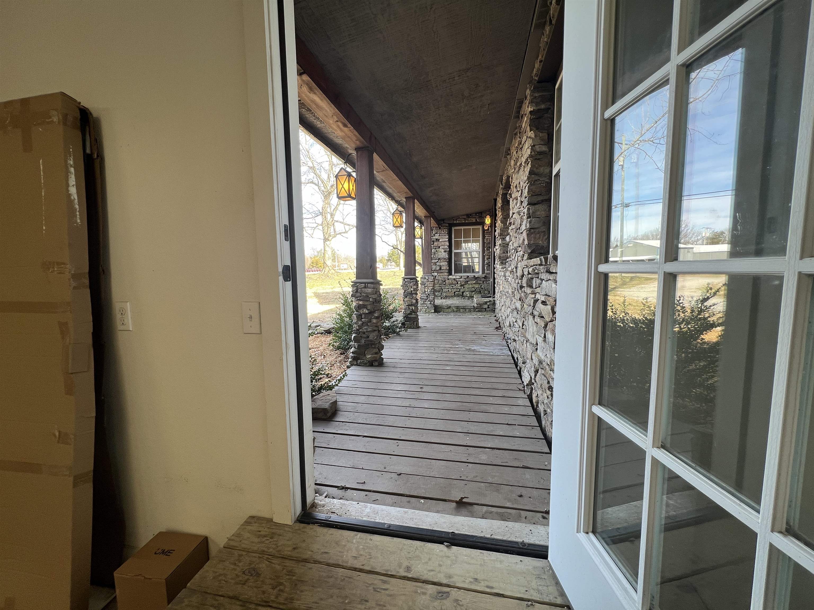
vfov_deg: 89.9
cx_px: 407
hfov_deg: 106.2
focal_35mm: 13
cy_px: 305
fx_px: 306
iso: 32
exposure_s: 1/60
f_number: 1.8
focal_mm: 1.57
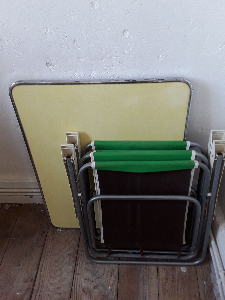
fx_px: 234
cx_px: 112
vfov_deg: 65.3
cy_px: 150
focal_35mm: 27
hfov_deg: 51.4
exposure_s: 1/33
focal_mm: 2.91
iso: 80
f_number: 1.9
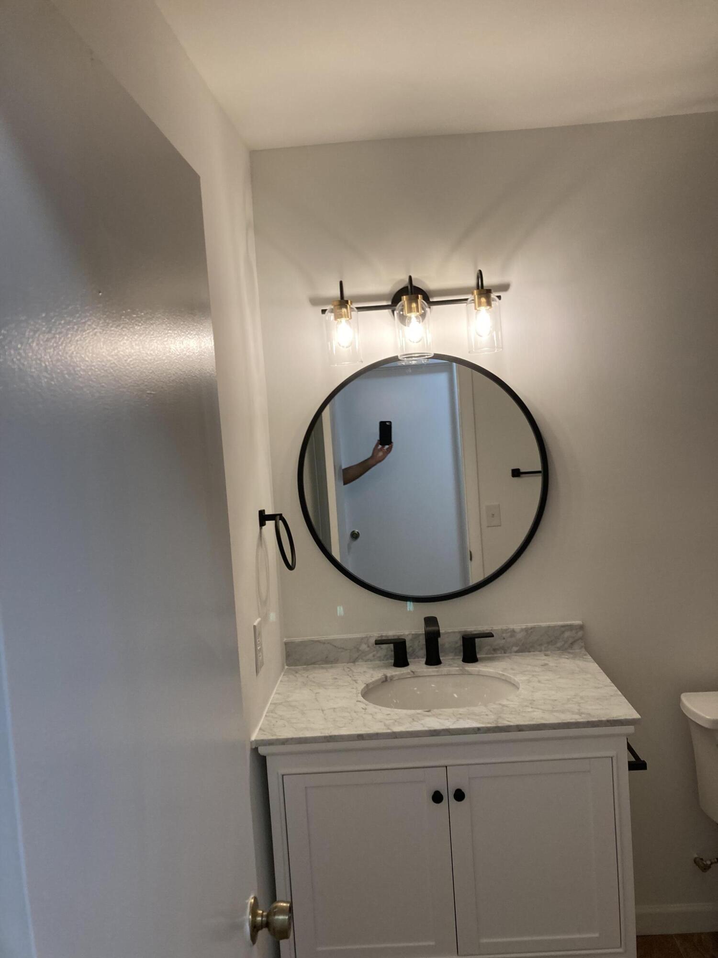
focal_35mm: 28
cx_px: 359
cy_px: 479
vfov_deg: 63.4
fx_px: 774
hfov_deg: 49.7
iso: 64
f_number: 1.8
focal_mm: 3.99
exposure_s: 1/60
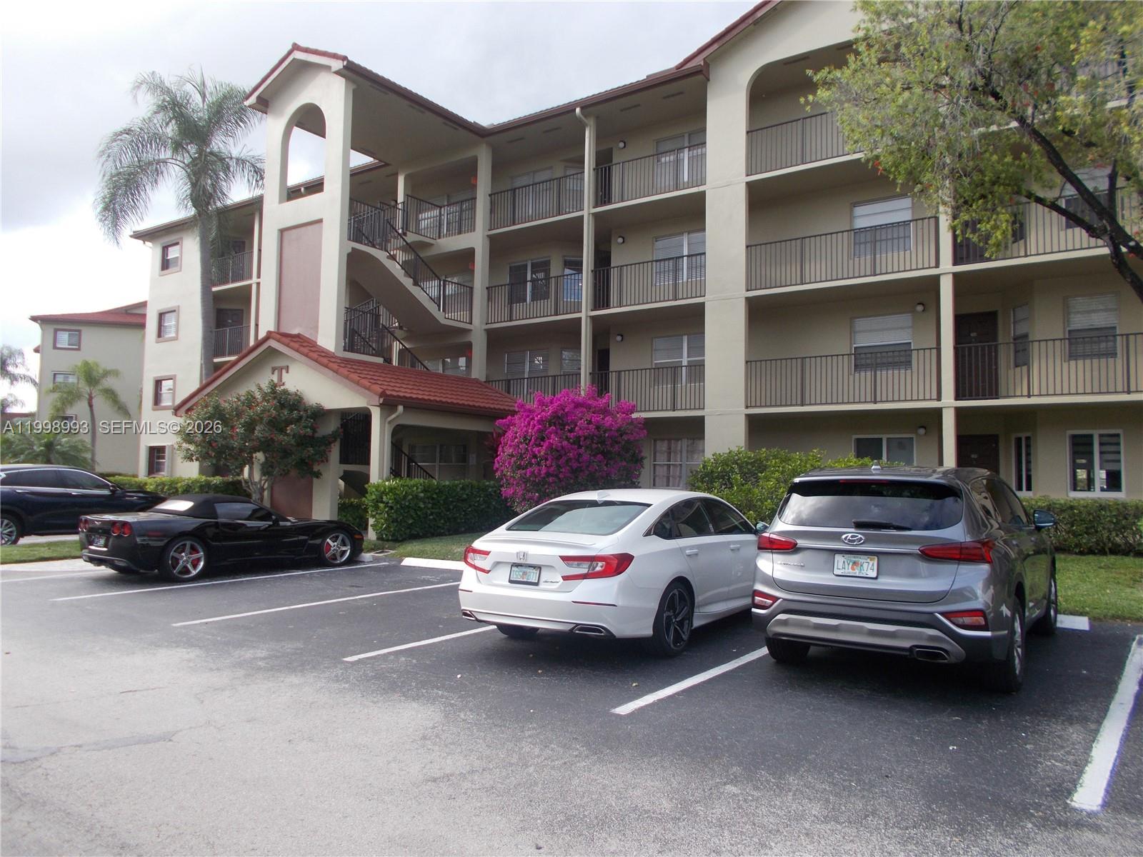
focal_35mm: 26
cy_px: 428
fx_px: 859
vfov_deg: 53.1
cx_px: 572
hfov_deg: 67.3
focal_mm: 4.6
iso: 80
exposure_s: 1/200
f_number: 3.2
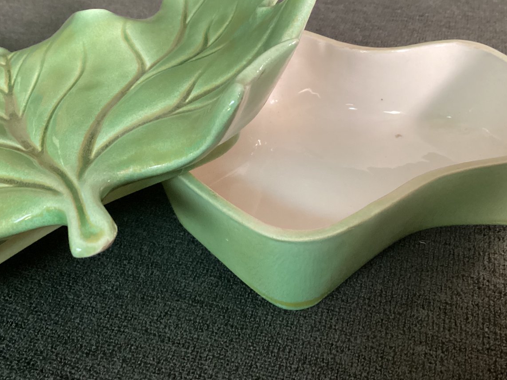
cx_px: 236
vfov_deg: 35.1
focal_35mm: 41
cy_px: 170
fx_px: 601
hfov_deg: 45.7
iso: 400
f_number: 2.4
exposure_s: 1/40
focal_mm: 3.3
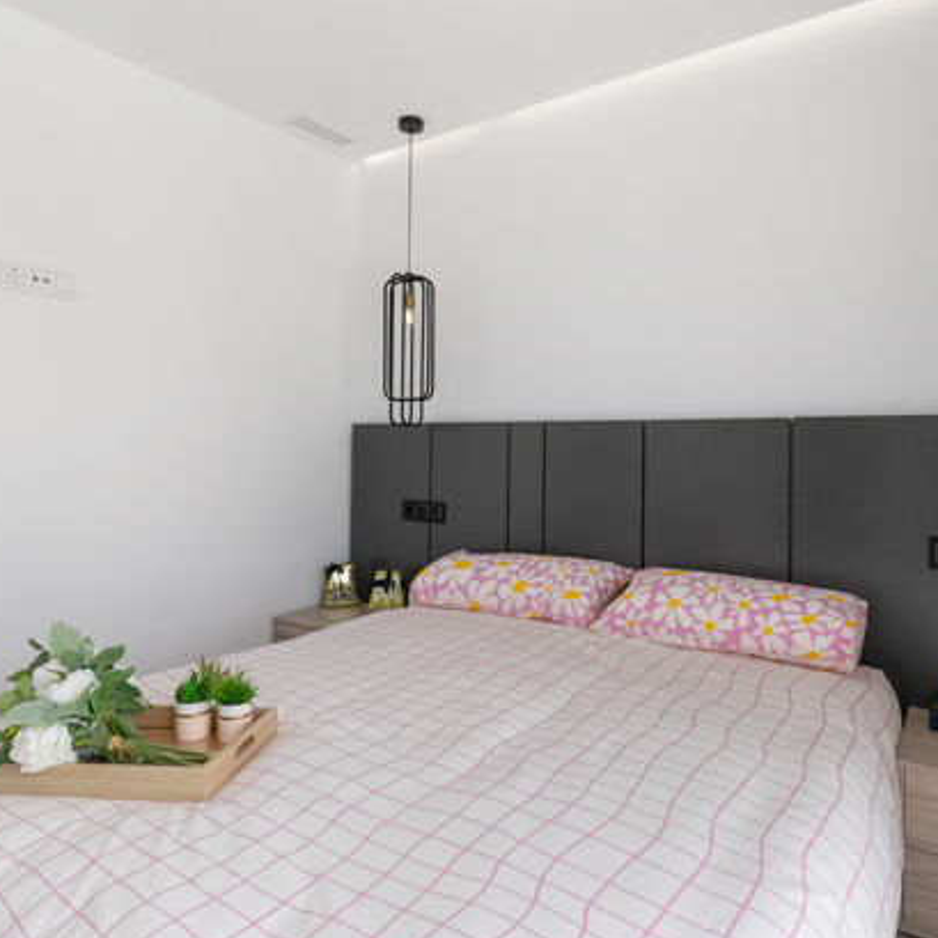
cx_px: 480
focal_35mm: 22
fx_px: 674
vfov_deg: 69.6
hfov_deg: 69.6
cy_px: 440
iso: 320
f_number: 8
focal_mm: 10
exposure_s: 1/200
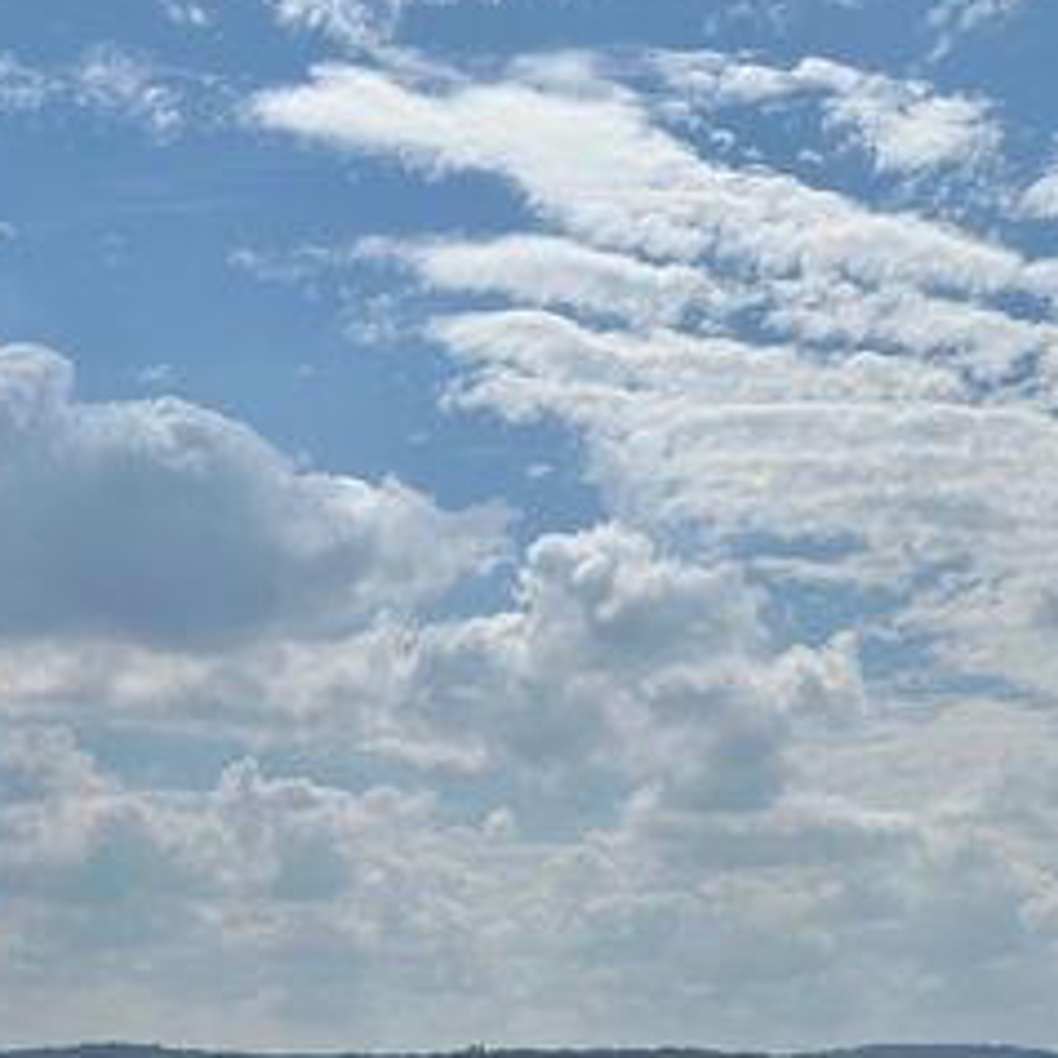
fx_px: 3078
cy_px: 807
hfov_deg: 19.3
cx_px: 836
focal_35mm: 89
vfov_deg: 19.4
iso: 50
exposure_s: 1/18868
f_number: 1.78
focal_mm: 6.86
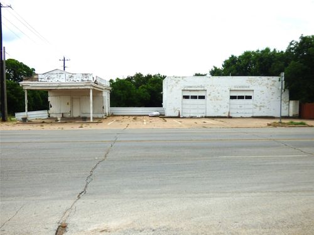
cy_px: 118
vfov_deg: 41.8
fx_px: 308
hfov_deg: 54.0
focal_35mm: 34
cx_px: 157
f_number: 3.4
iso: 100
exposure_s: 1/2000
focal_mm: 5.97
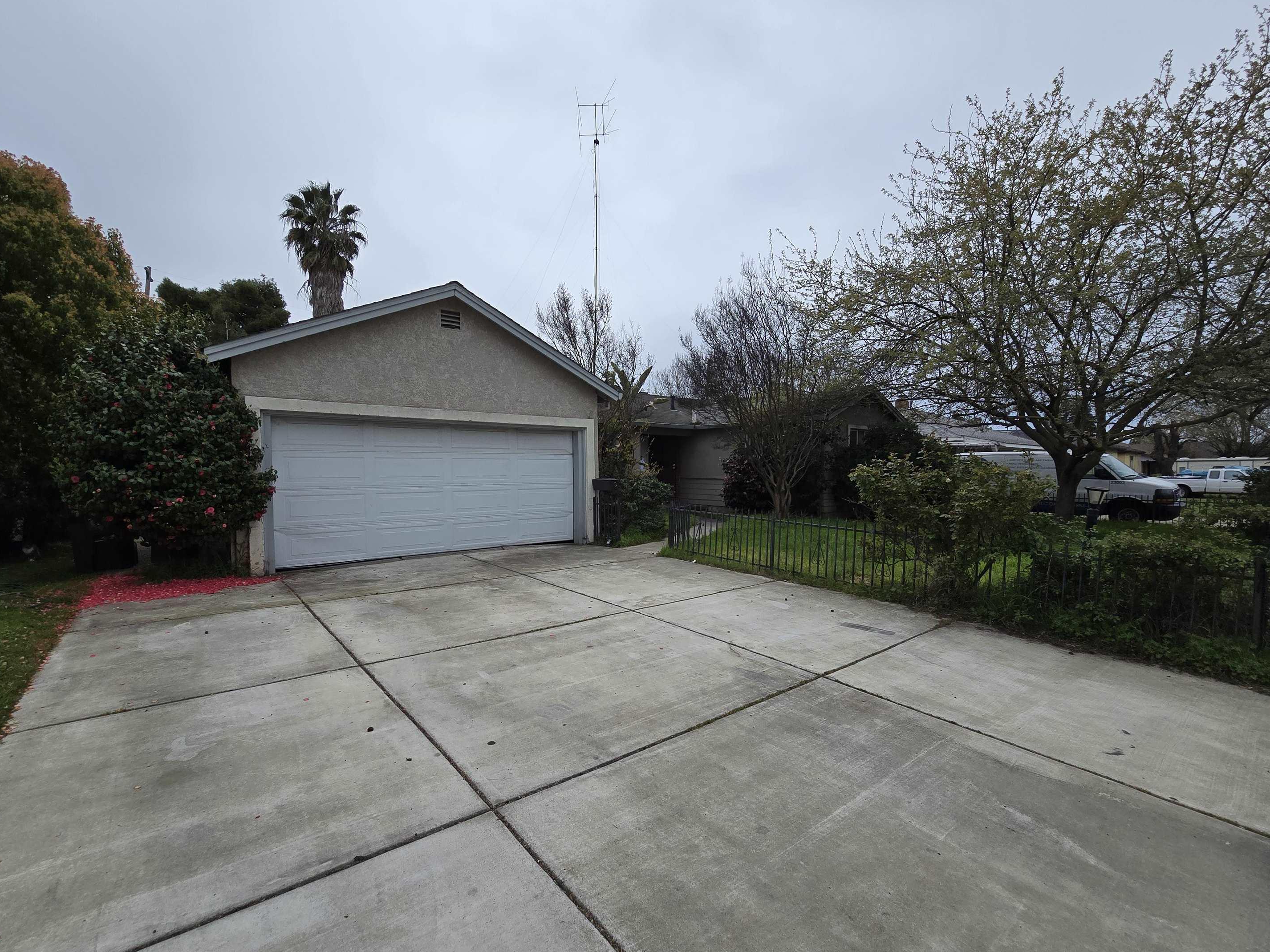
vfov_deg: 85.6
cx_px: 614
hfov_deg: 102.0
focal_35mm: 14
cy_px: 493
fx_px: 514
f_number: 2.2
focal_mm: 2.2
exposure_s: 1/3882
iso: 50
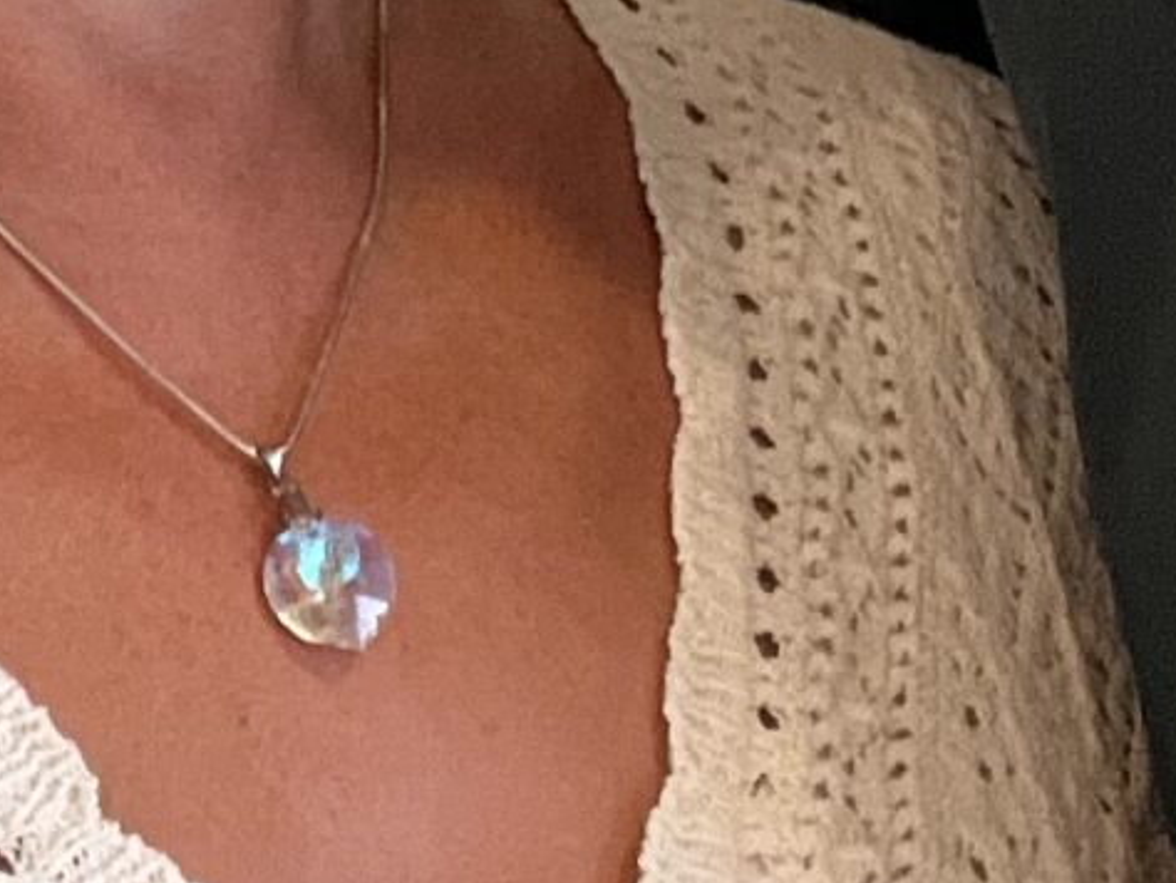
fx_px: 5506
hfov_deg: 11.4
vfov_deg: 8.5
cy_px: -1054
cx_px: -891
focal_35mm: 162
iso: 320
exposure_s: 1/50
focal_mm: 2.71
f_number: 2.2
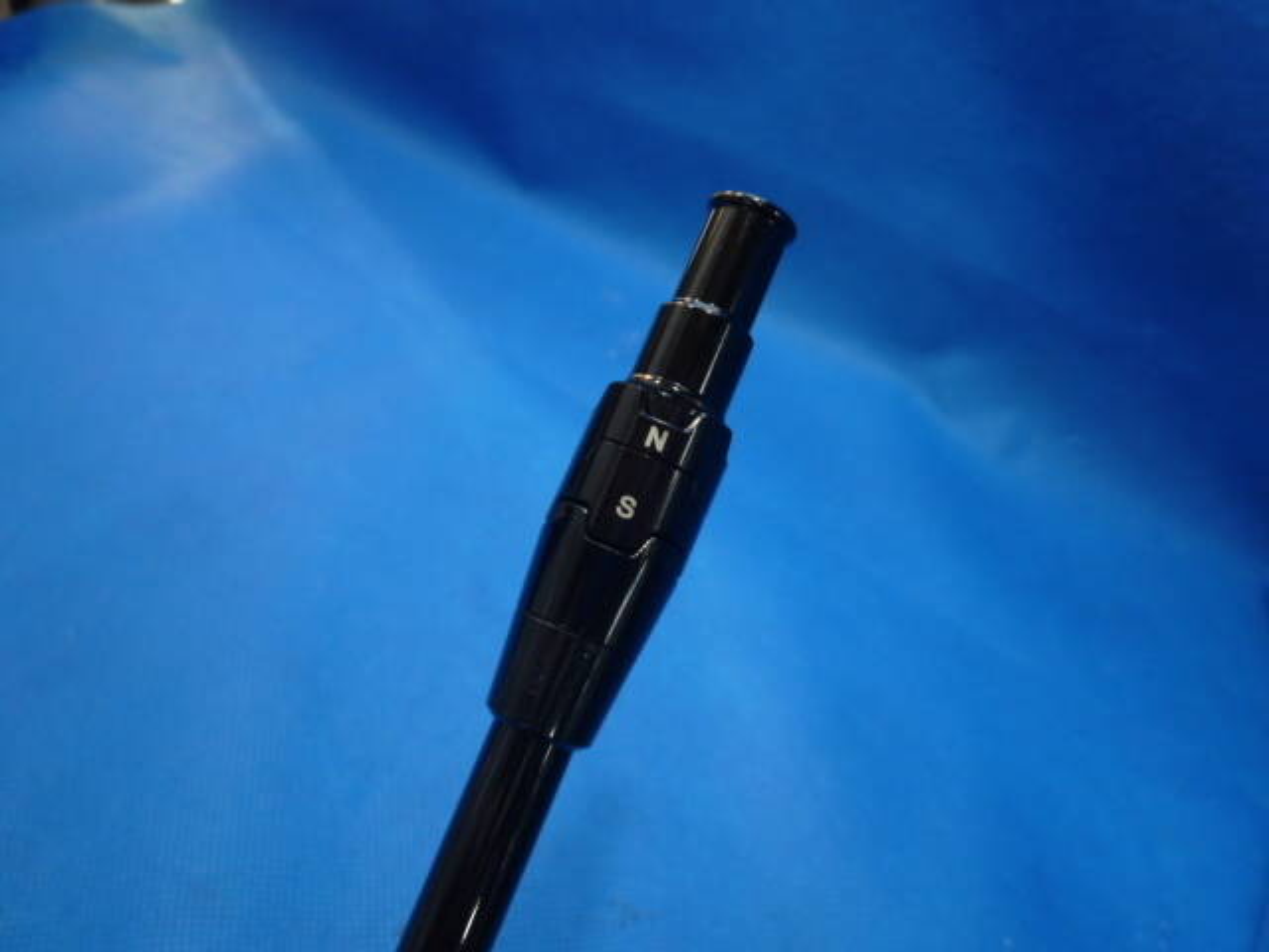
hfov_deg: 69.4
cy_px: 476
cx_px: 634
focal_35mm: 25
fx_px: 916
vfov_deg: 54.9
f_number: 2.8
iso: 125
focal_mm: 4.5
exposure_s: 1/30
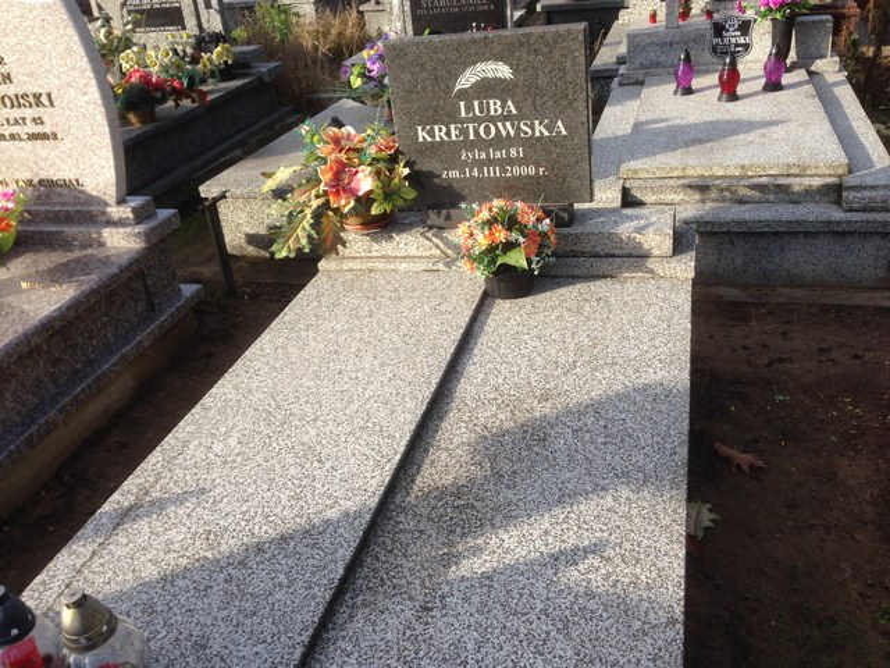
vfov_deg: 42.9
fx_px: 848
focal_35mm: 33
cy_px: 334
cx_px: 445
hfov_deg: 55.4
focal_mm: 4.12
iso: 50
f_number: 2.4
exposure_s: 1/742
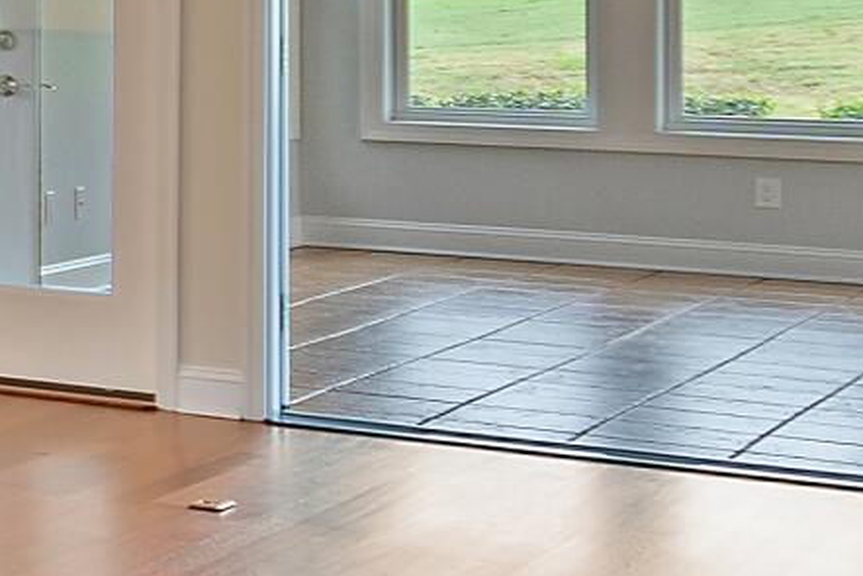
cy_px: -33
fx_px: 2445
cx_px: -1421
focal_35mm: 102
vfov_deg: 13.2
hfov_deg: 12.9
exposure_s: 1/1.25
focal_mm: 10
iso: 100
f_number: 4.5
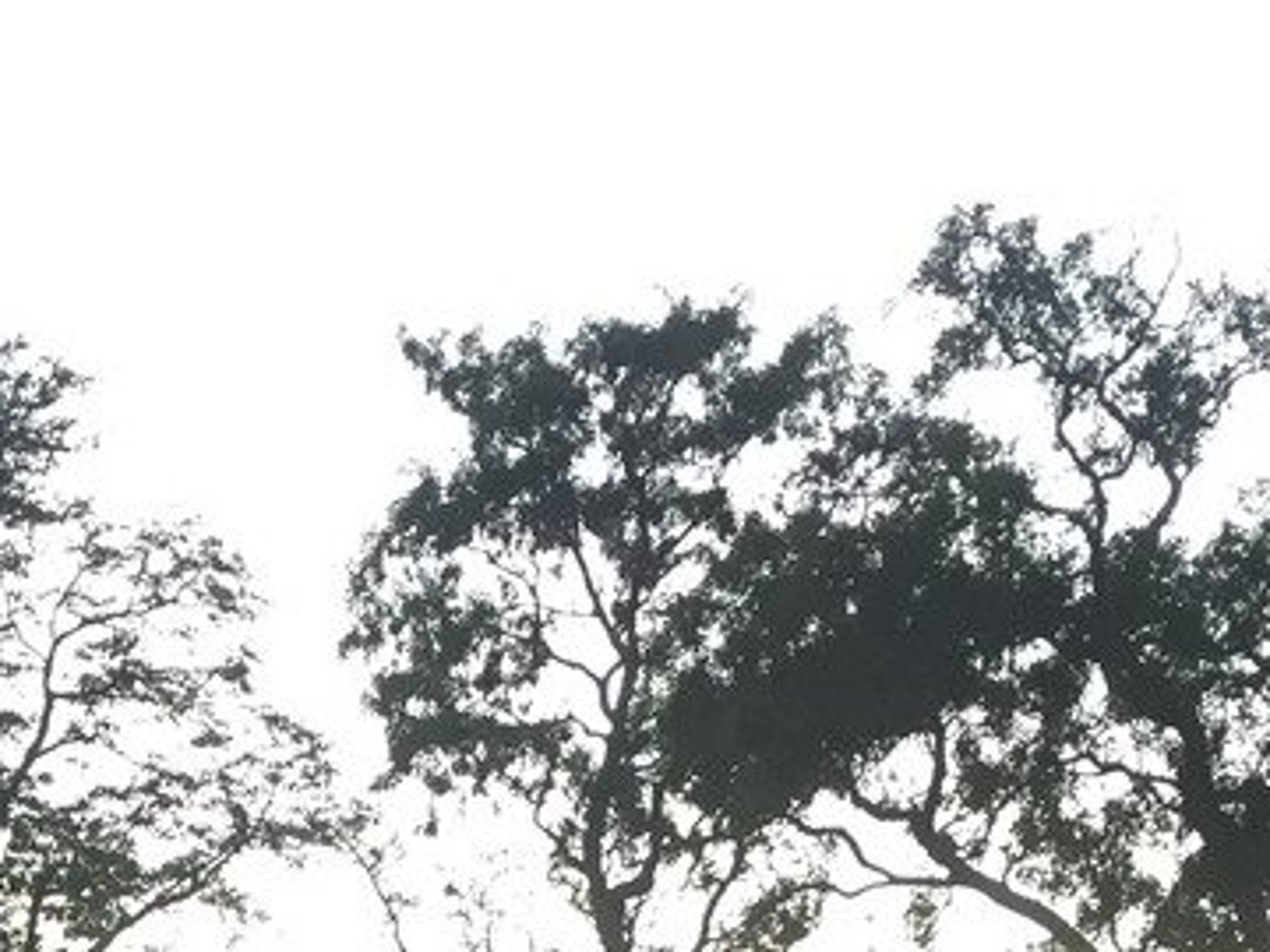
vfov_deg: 13.1
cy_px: 1657
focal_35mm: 103
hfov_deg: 18.7
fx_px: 3779
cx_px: 102
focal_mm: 4.15
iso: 125
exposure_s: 1/33
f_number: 2.2
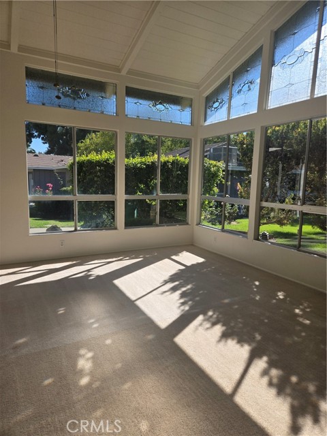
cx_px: 164
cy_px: 218
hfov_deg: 58.9
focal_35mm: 23
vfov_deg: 73.9
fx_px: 290
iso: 50
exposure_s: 1/2921
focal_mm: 5.4
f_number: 1.8
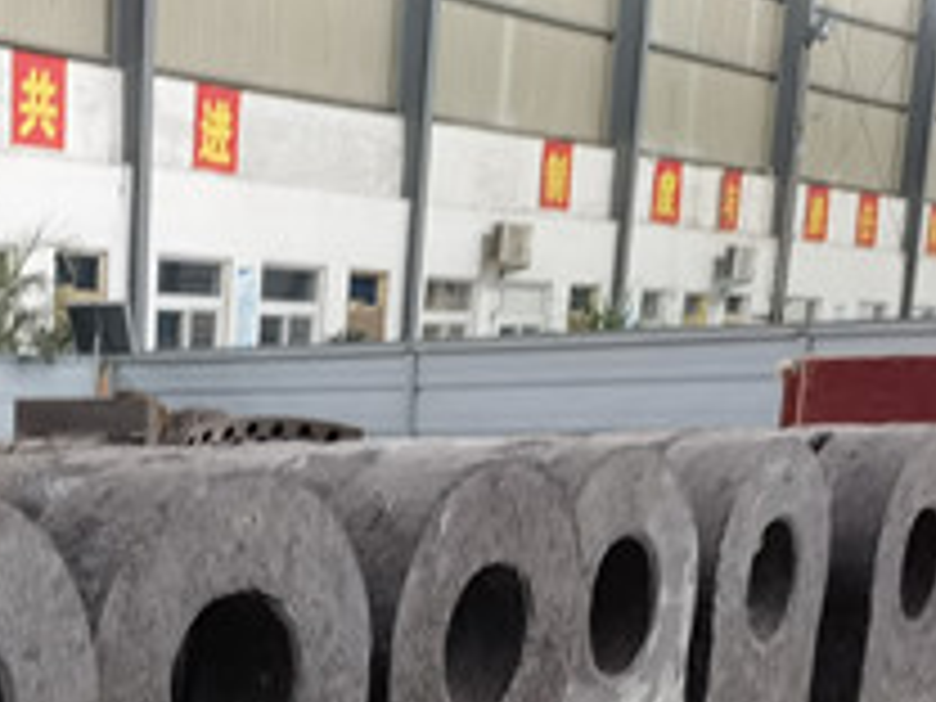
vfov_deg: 17.3
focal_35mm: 78
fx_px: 2109
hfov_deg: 23.5
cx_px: -90
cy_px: 994
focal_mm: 6.67
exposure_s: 1/25
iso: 400
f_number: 1.9
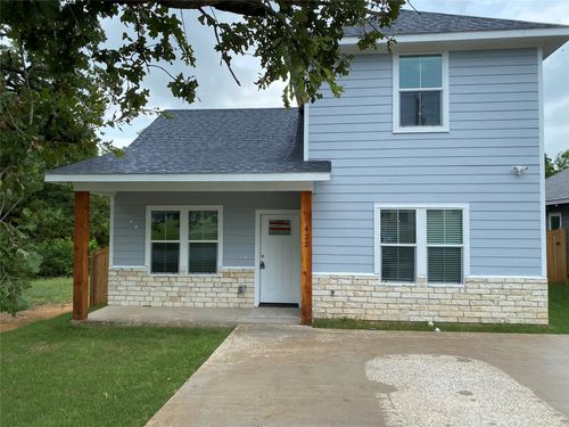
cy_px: 214
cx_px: 284
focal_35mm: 26
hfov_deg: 67.3
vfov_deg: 53.1
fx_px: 427
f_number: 1.8
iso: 32
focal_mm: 4.25
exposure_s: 1/1206
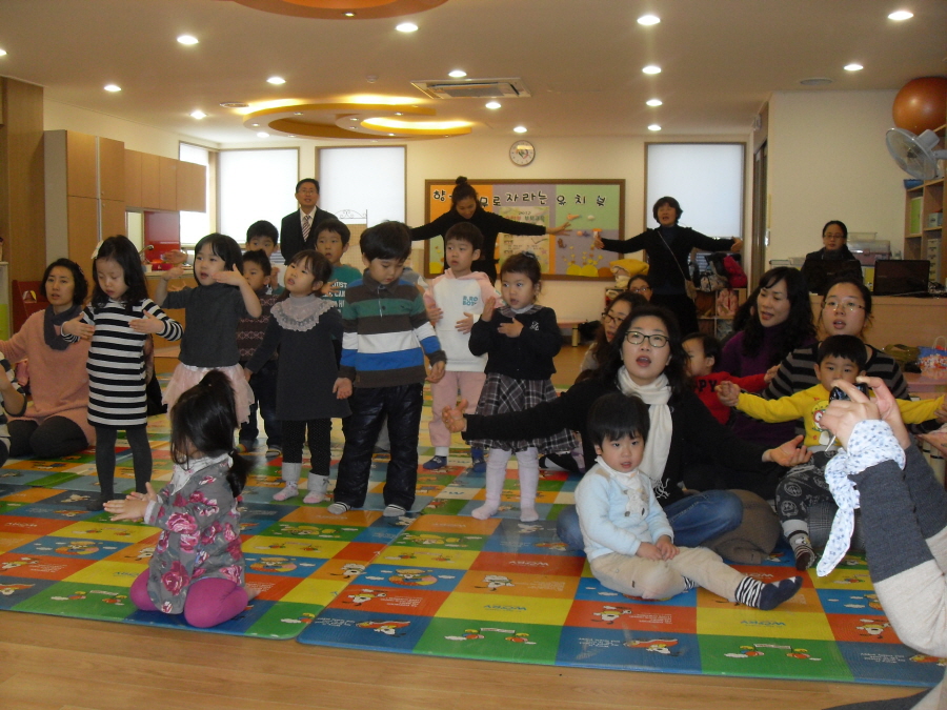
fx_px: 1012
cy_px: 355
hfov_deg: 50.1
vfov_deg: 38.7
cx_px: 474
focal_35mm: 37
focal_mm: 6.3
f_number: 2.8
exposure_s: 1/45
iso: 160
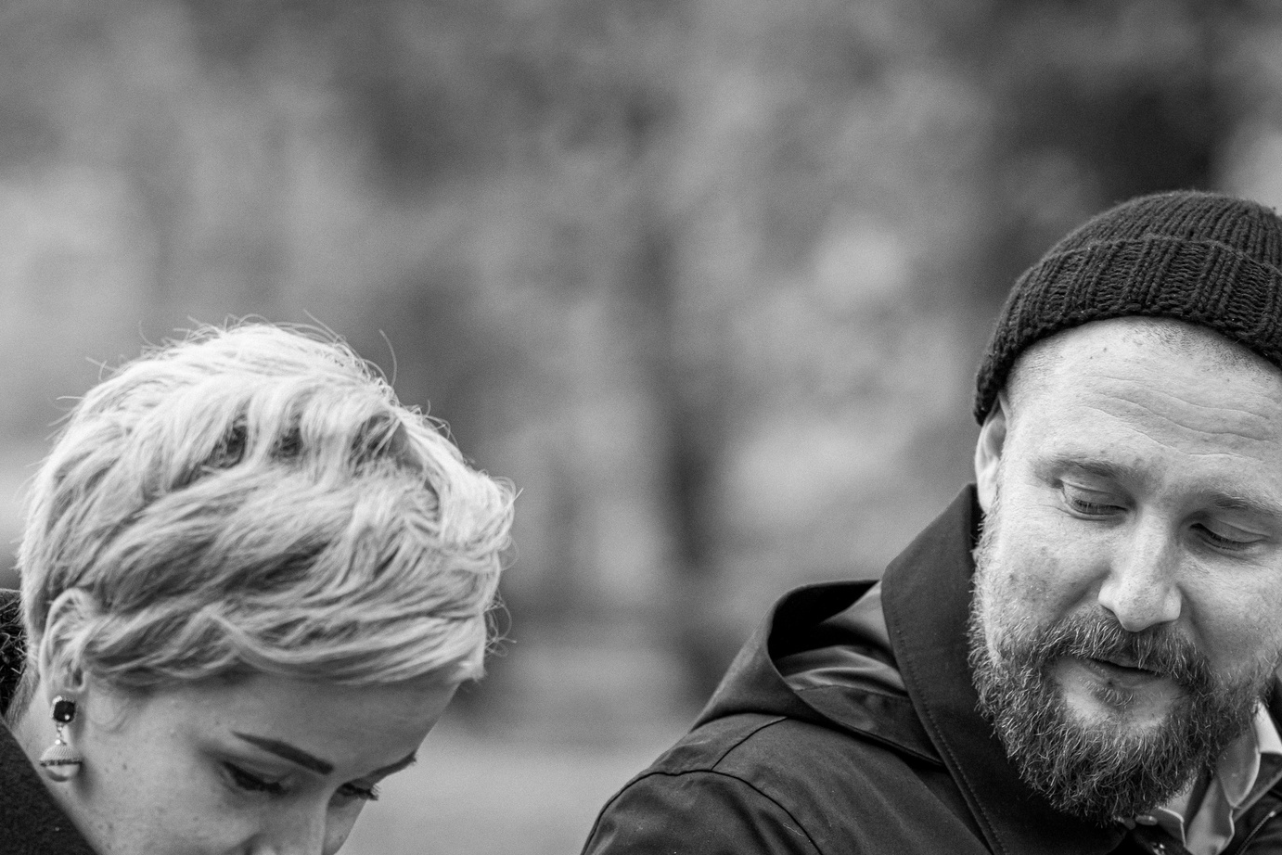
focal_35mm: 250
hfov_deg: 8.2
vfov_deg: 5.5
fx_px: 8904
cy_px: 768
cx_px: 684
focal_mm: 135
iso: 1250
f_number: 3.2
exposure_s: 1/400
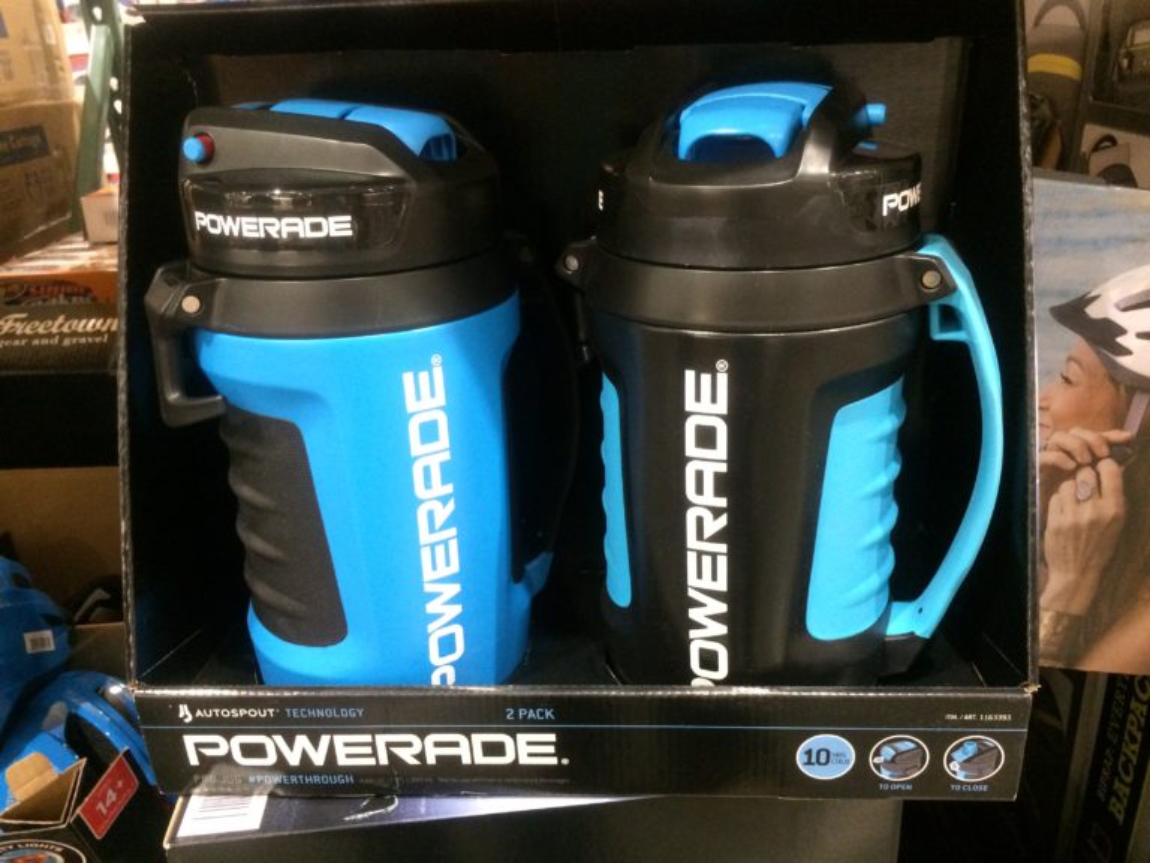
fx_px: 963
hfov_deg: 61.7
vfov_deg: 48.2
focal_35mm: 29
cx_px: 575
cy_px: 432
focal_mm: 4.15
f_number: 2.2
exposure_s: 1/30
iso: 320
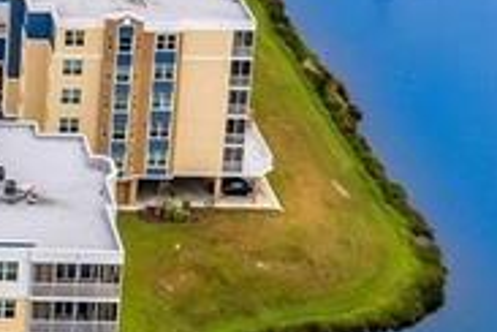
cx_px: -236
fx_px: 1698
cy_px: -287
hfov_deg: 15.4
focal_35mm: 123
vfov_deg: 10.4
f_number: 2.8
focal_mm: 8.38
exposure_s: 1/200
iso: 110
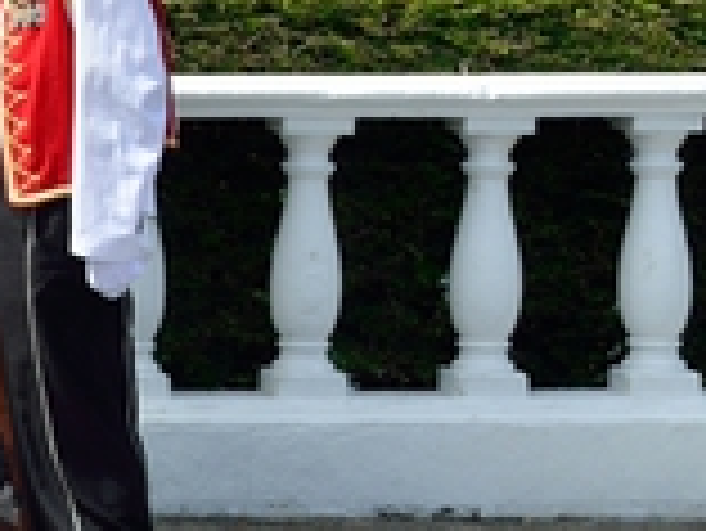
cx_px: -832
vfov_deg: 7.4
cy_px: 52
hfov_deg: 9.2
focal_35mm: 199
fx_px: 4065
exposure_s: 1/500
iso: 100
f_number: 7.1
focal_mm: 31
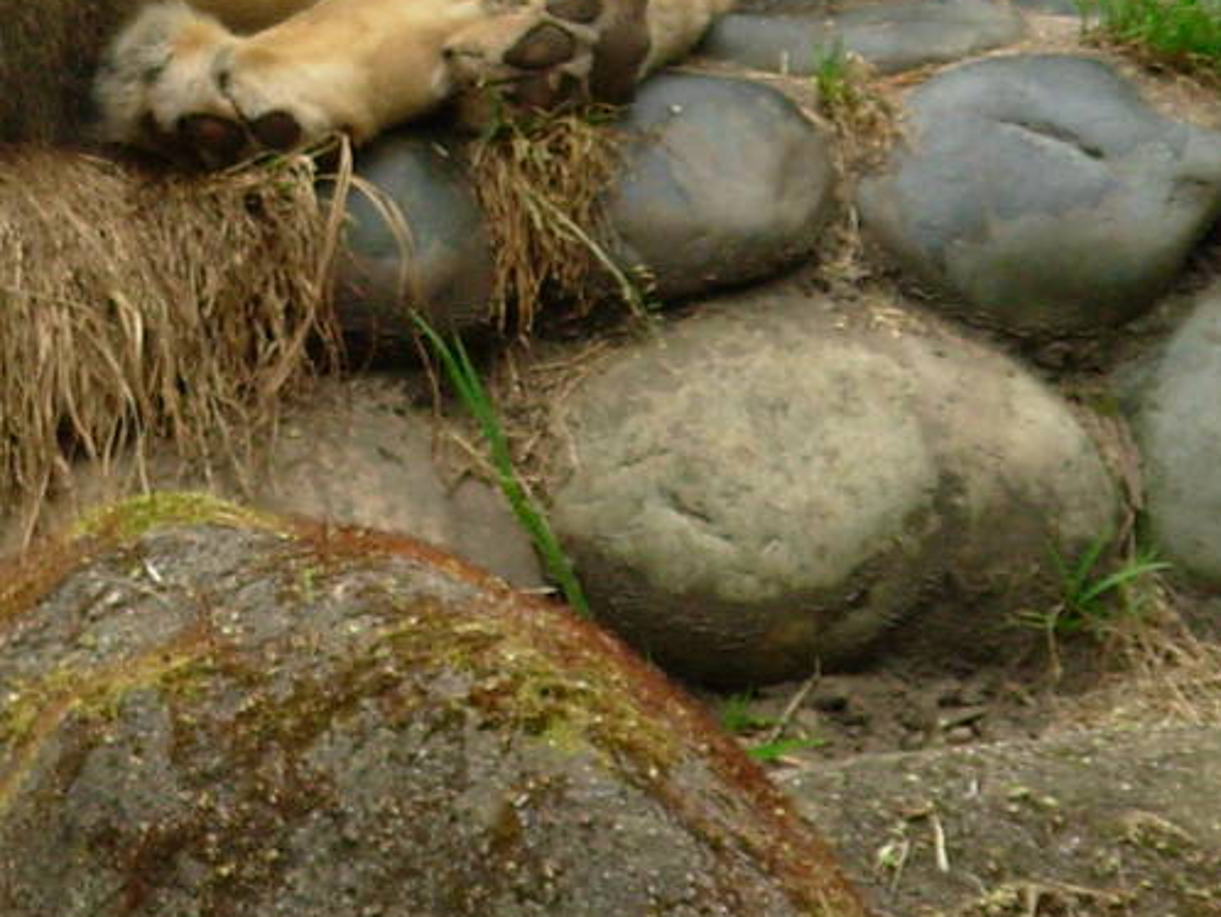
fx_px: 21527
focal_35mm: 610
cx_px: 39
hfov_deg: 3.2
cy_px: -505
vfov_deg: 2.4
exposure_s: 1/140
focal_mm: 31.4
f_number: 5
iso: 71
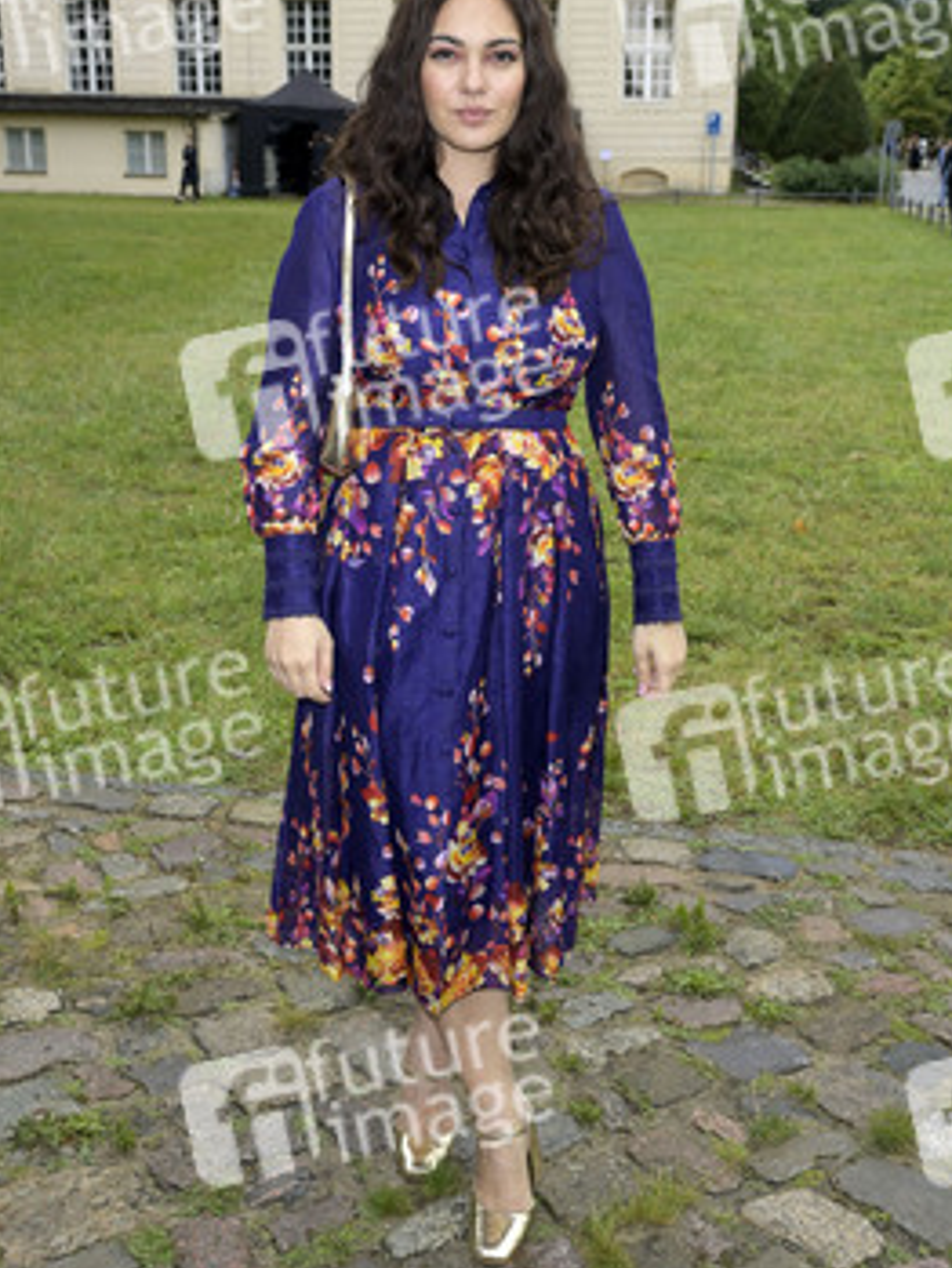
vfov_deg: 42.9
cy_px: 556
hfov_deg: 32.9
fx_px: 1612
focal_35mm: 44
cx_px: 472
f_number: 6.3
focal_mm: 40
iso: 320
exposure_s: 1/200
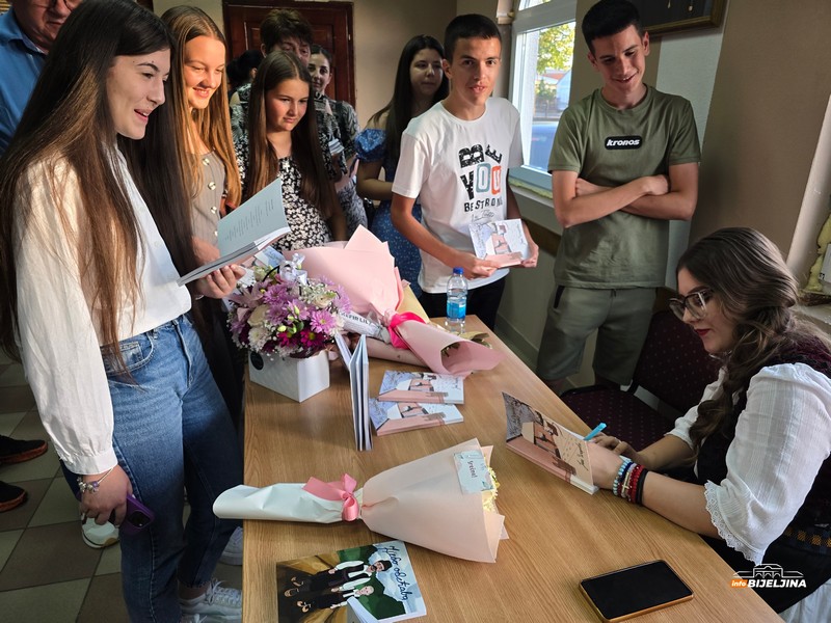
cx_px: 416
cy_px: 312
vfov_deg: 58.9
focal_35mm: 23
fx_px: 552
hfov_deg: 73.9
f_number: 1.7
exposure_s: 1/100
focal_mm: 6.3
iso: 100
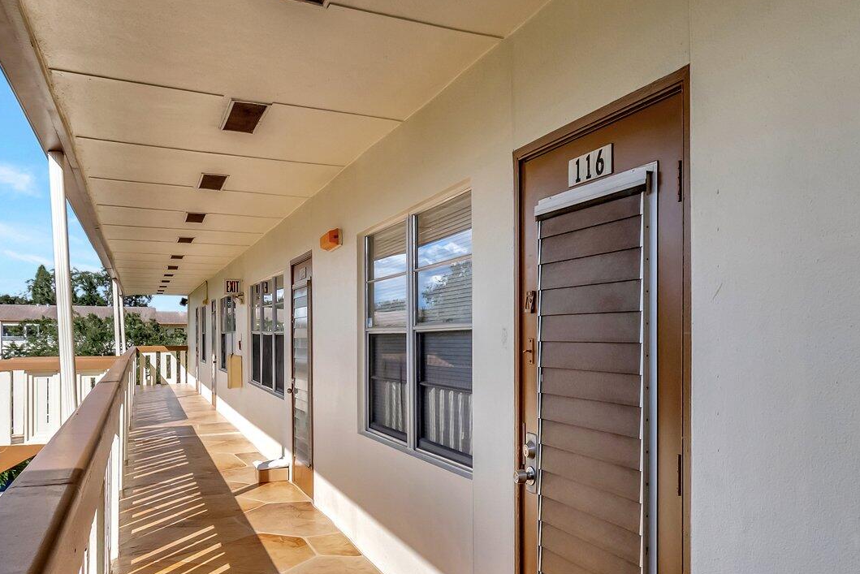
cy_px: 352
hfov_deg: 62.7
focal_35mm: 29
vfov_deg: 44.7
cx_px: 539
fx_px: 693
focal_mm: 10
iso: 1000
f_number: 8
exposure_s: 1/3200
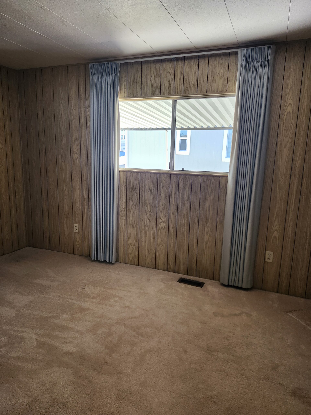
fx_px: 276
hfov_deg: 58.9
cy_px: 208
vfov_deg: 73.9
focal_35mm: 23
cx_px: 156
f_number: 1.8
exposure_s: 1/120
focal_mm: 5.54
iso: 320
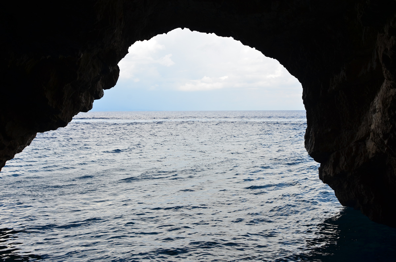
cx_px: 198
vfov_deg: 36.7
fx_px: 395
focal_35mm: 36
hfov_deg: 53.2
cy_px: 131
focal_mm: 24
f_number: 9
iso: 100
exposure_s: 1/125
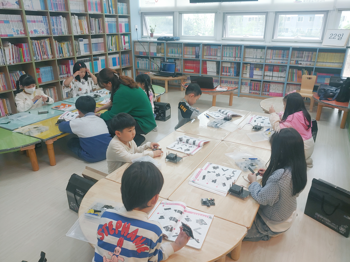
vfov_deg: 54.9
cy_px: 131
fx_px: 253
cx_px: 175
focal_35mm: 25
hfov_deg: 69.4
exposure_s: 1/120
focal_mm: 4.23
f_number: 1.5
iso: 50
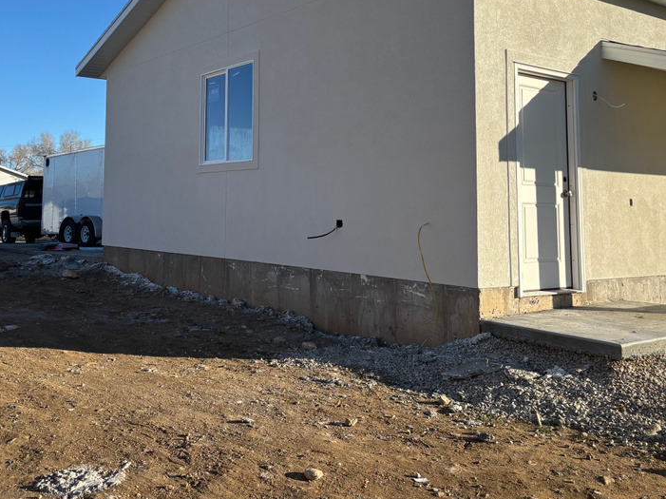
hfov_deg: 48.6
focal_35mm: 38
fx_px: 731
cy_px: 141
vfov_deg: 37.0
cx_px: 257
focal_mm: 5.96
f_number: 1.6
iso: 50
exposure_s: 1/2288
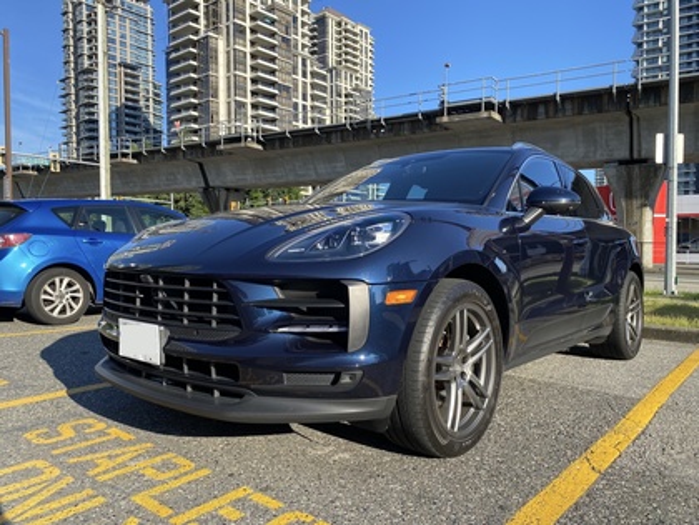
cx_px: 350
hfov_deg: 67.3
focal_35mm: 26
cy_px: 262
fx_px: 525
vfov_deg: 53.1
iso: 32
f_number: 1.8
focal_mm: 4.25
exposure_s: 1/1093
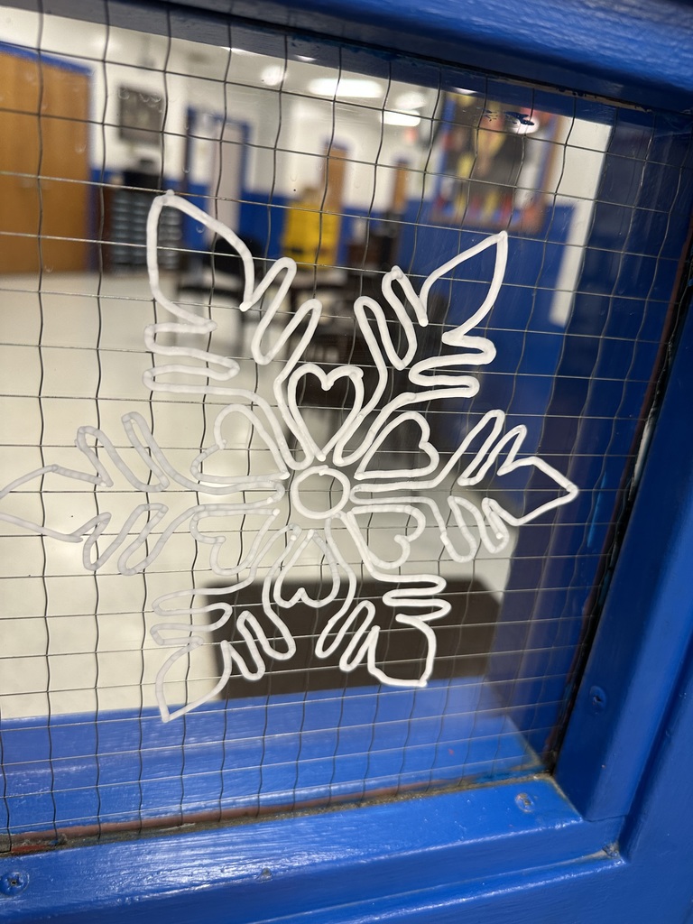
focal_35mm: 24
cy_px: 462
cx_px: 346
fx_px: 641
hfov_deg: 56.8
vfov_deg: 71.6
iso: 125
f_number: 1.78
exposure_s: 1/60
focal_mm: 6.86
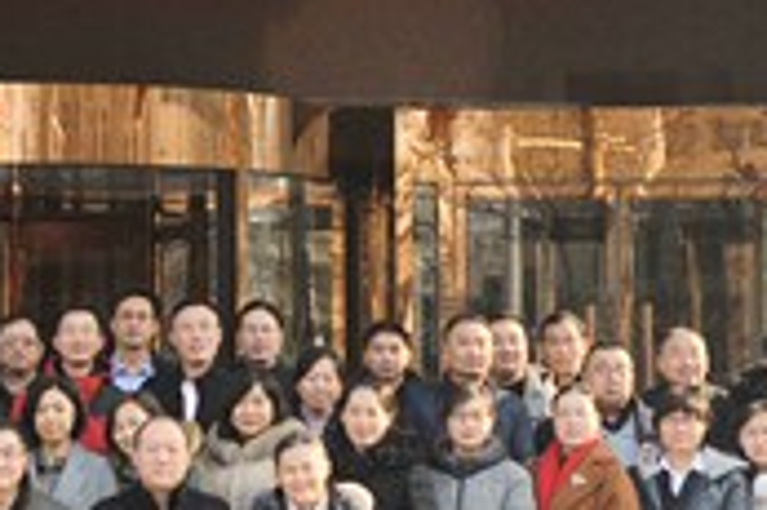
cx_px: 22
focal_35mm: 102
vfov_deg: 13.4
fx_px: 2171
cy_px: 239
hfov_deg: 19.5
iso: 1000
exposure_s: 1/2000
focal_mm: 32
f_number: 5.6
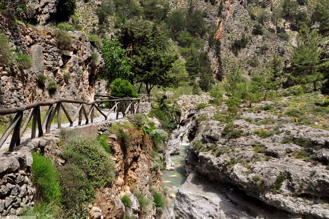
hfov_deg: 36.8
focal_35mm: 54
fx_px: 493
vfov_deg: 25.1
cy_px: 114
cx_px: 149
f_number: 4.2
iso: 200
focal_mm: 32
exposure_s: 1/1250
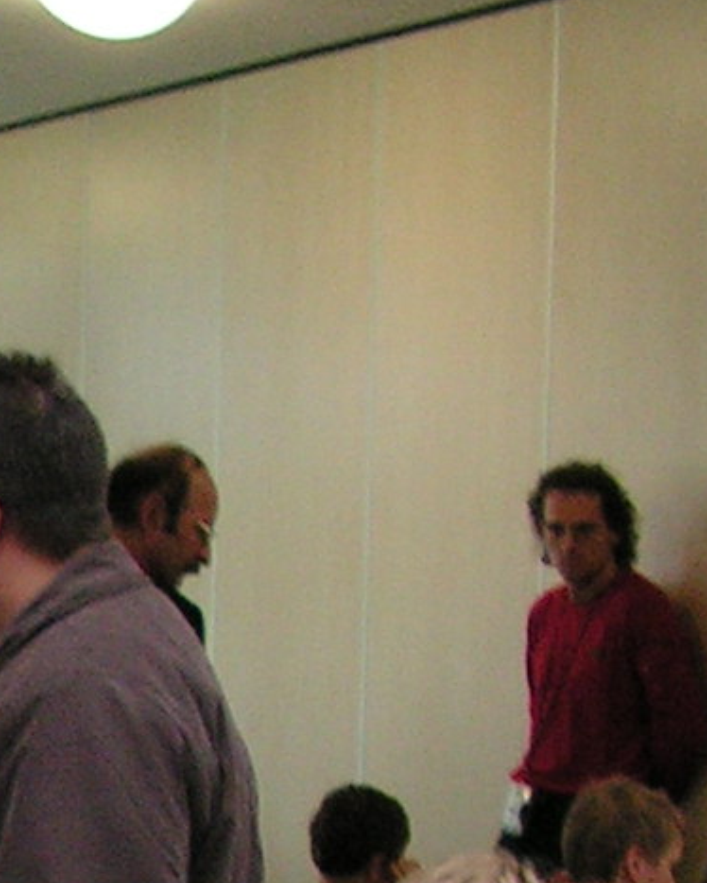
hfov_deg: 9.5
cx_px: -571
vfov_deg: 11.9
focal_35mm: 154
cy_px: 1341
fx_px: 4025
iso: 160
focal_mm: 6
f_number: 3.2
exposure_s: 1/40
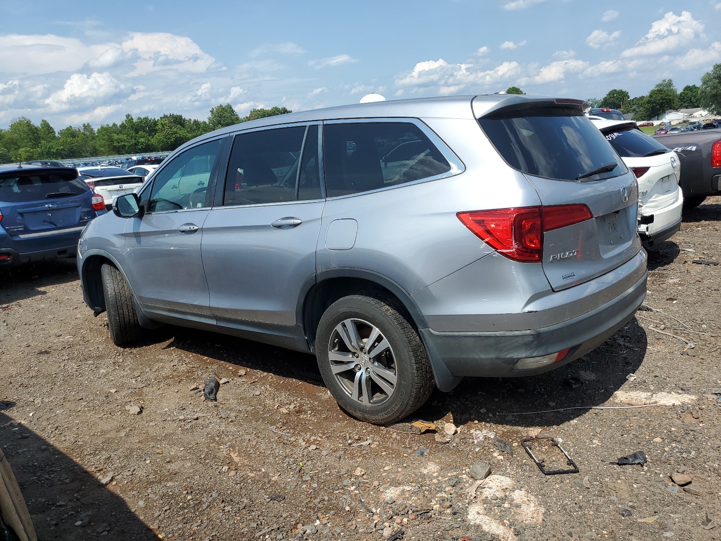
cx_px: 360
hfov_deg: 67.3
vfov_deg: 53.1
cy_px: 270
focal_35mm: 26
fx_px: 542
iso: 50
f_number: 1.5
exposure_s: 1/3333
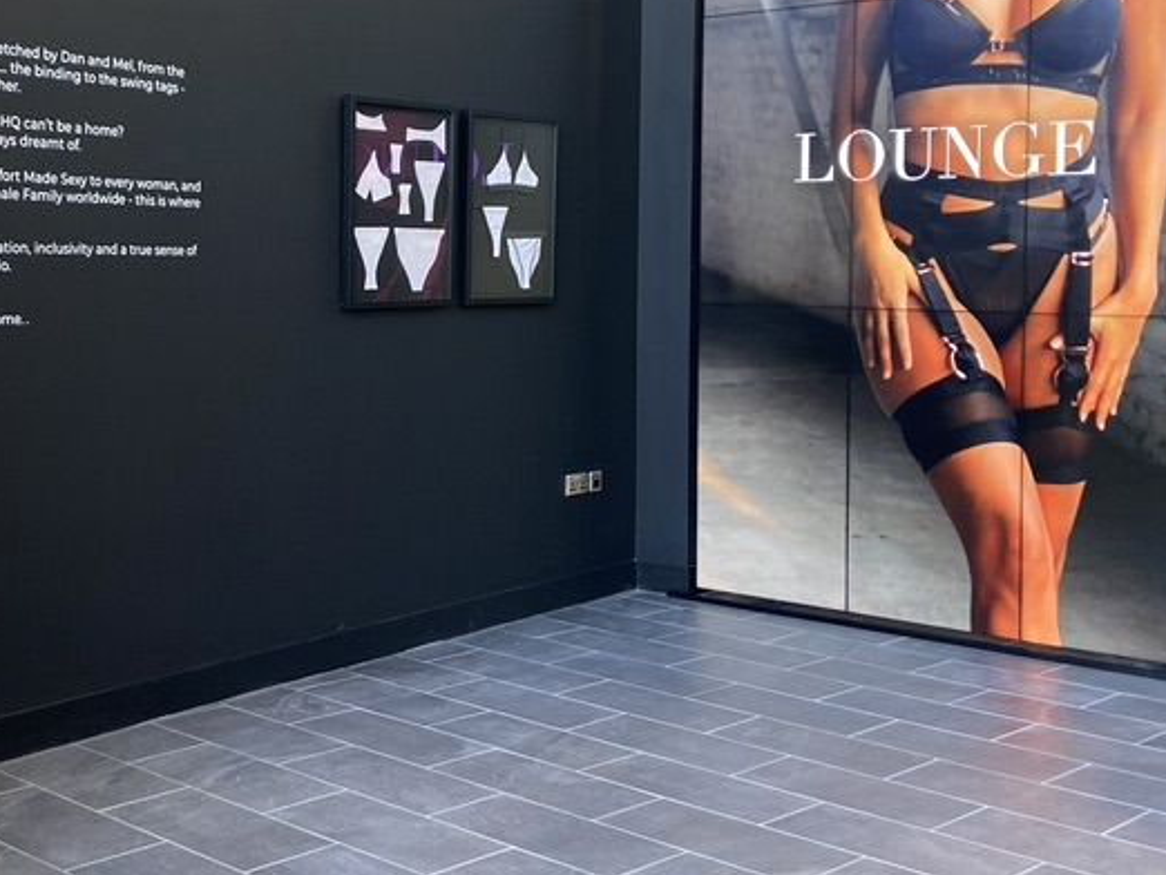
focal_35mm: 51
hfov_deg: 37.0
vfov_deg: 28.4
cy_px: 306
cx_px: 380
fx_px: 1719
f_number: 1.8
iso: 100
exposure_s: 1/60
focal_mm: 4.25
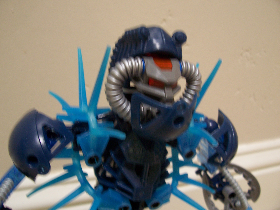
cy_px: 105
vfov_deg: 41.8
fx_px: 275
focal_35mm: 34
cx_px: 140
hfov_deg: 54.0
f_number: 2.7
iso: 160
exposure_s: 1/15
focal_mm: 5.6
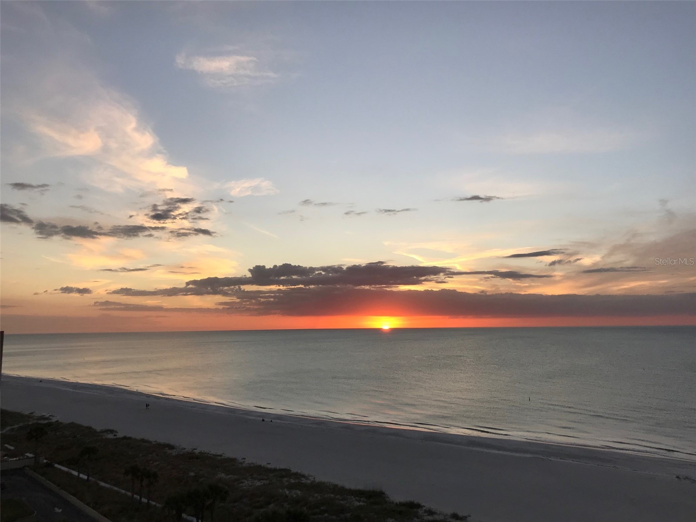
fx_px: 563
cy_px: 261
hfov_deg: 63.4
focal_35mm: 28
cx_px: 348
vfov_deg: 49.7
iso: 20
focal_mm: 3.99
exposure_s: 1/433
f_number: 1.8
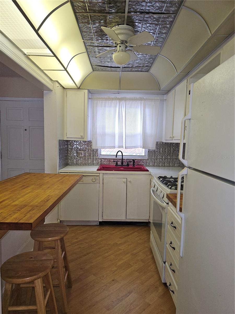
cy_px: 157
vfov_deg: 73.9
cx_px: 118
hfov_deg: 58.9
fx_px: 208
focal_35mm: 23
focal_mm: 6.3
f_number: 1.7
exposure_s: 1/60
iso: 80
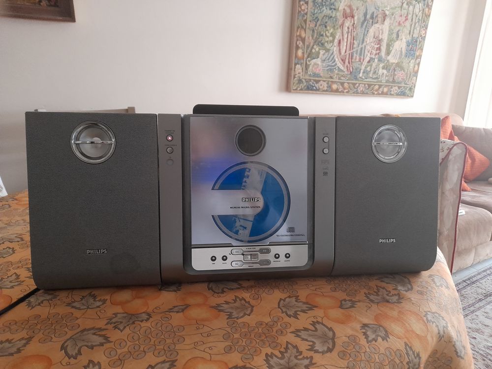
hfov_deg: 69.4
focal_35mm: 25
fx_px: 355
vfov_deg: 54.9
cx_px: 246
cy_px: 184
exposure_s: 1/33
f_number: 2
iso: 400
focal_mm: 4.6
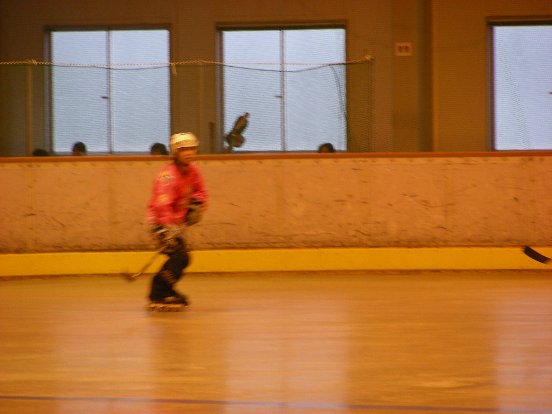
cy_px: 207
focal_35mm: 309
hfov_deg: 6.4
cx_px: 276
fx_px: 4927
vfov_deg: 4.8
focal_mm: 51.6
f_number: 3.5
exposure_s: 1/32
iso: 200
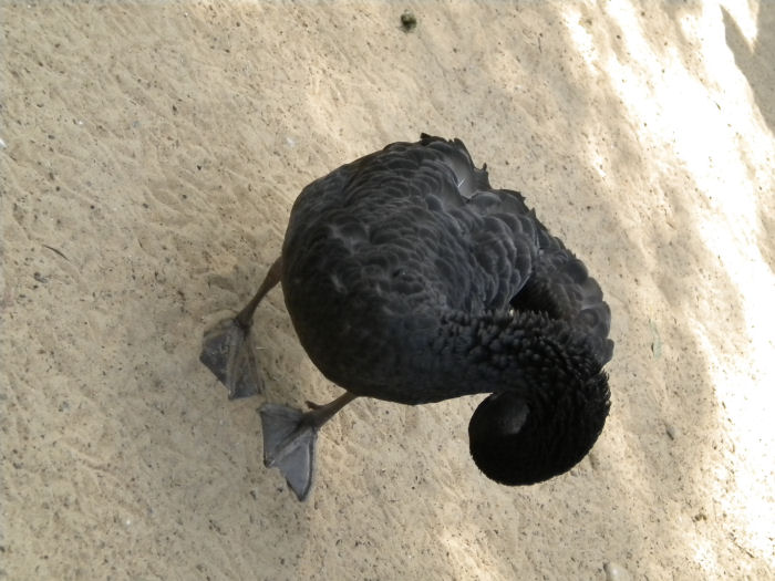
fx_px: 2351
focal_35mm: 105
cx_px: 388
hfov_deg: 18.7
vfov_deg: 14.1
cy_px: 290
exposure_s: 1/168
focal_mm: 18.9
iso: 400
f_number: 5.9
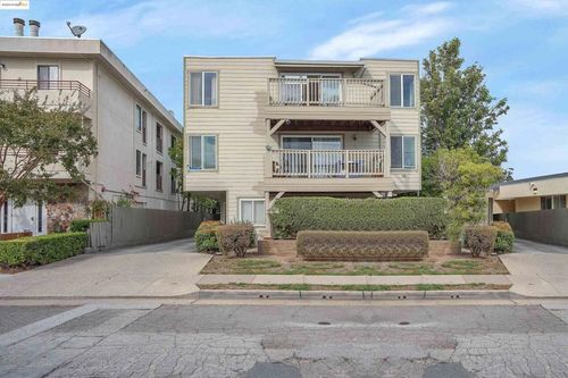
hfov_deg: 76.1
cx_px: 284
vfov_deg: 55.1
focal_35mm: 23
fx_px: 363
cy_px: 189
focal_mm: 23
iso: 125
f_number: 8
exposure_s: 1/350
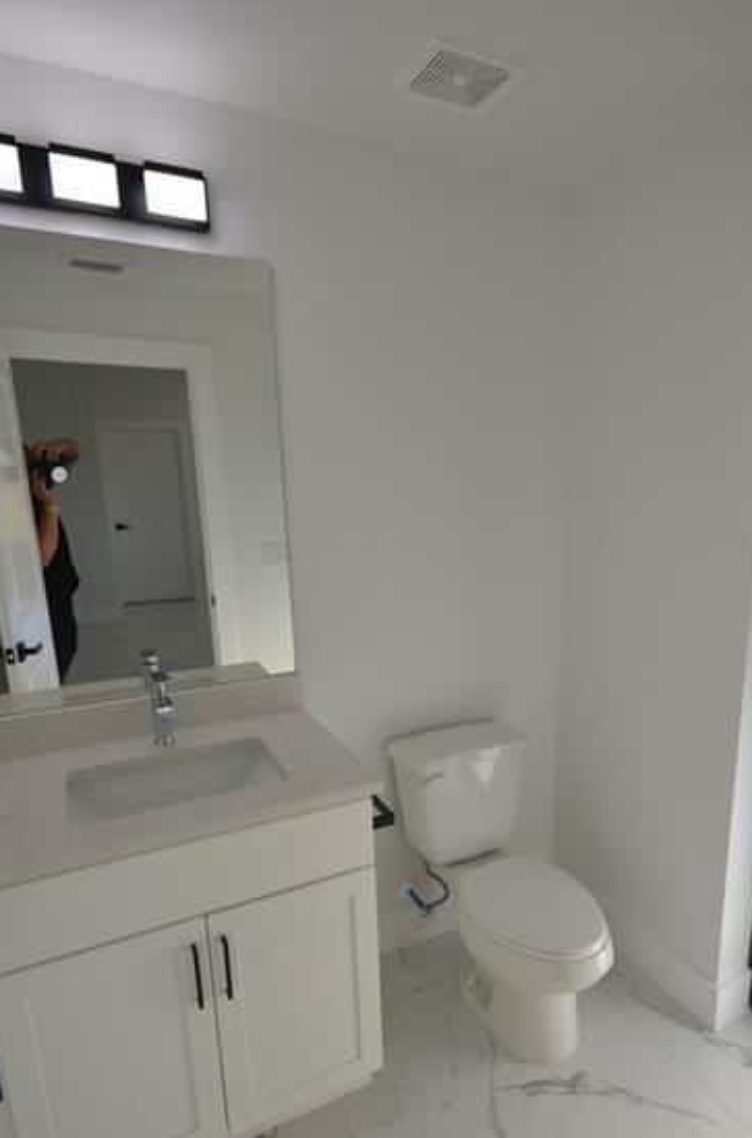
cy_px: 632
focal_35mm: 21
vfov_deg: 81.1
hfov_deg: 58.7
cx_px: 456
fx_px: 662
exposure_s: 1/125
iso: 200
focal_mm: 10
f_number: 5.6
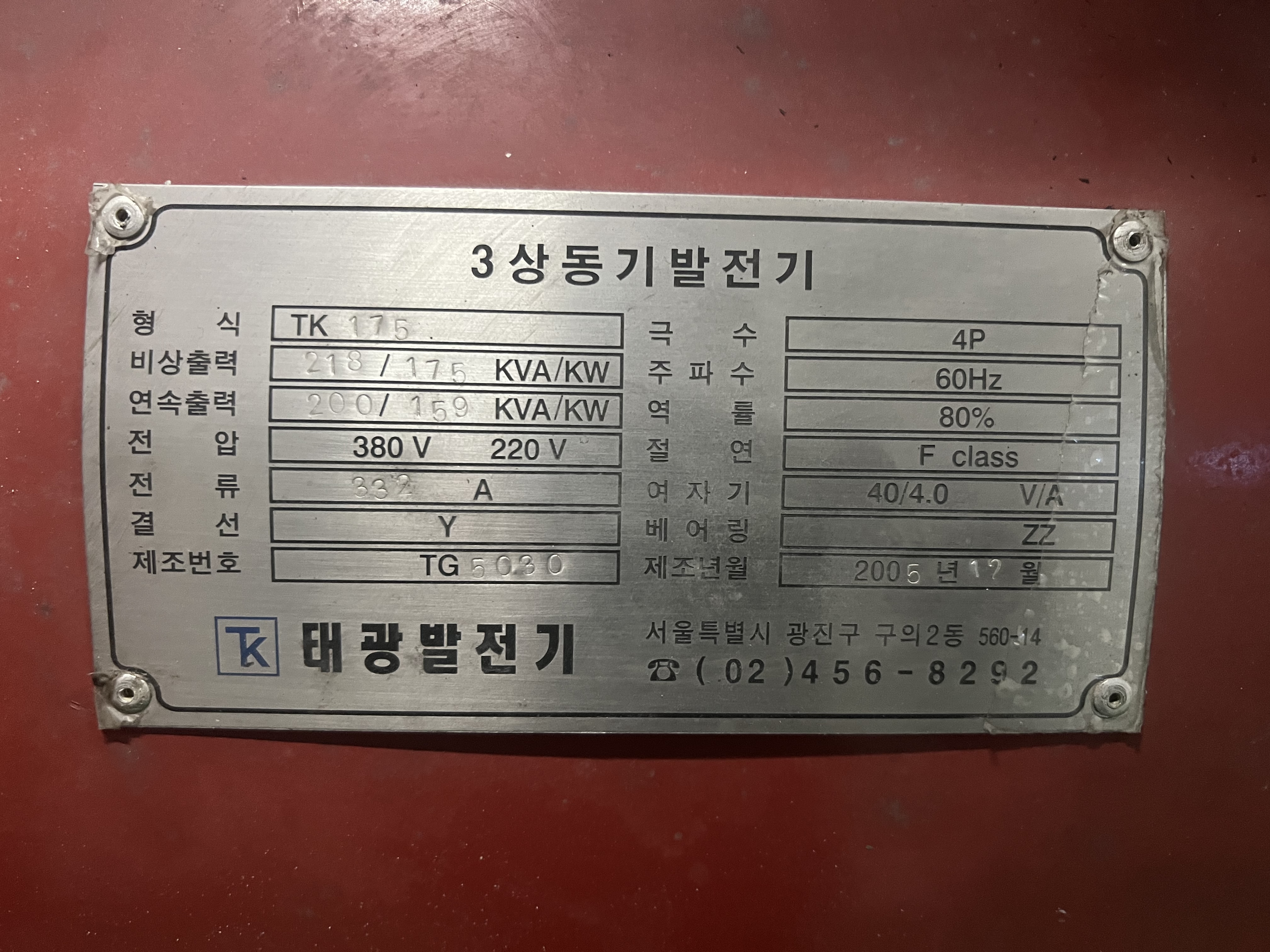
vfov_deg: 53.1
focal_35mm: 26
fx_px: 954
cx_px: 635
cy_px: 476
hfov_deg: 67.3
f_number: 1.5
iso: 500
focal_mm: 5.7
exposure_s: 1/30
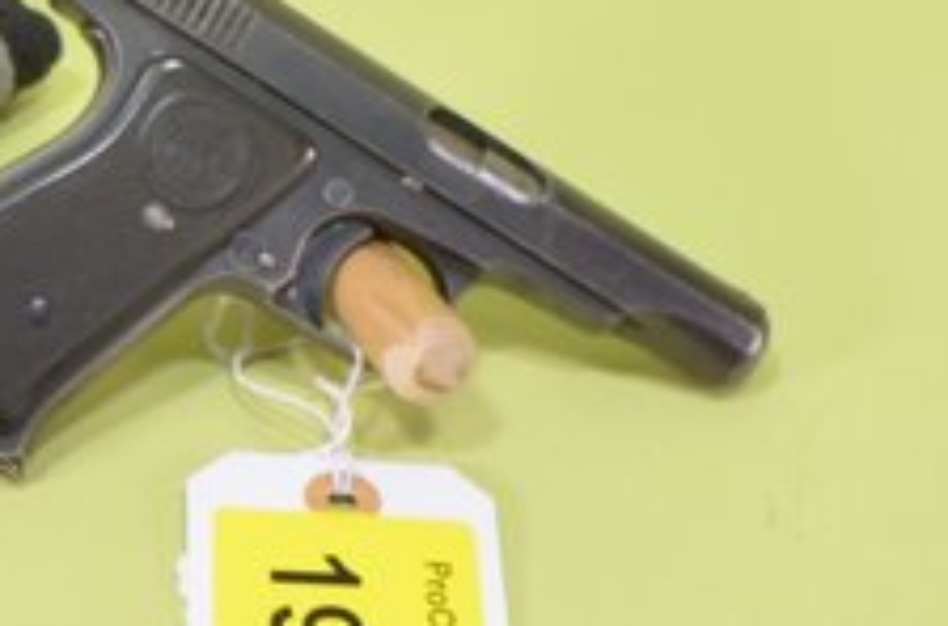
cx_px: -63
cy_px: 328
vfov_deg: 11.8
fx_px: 3020
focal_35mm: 115
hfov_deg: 17.3
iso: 800
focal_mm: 24
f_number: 6.3
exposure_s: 1/125
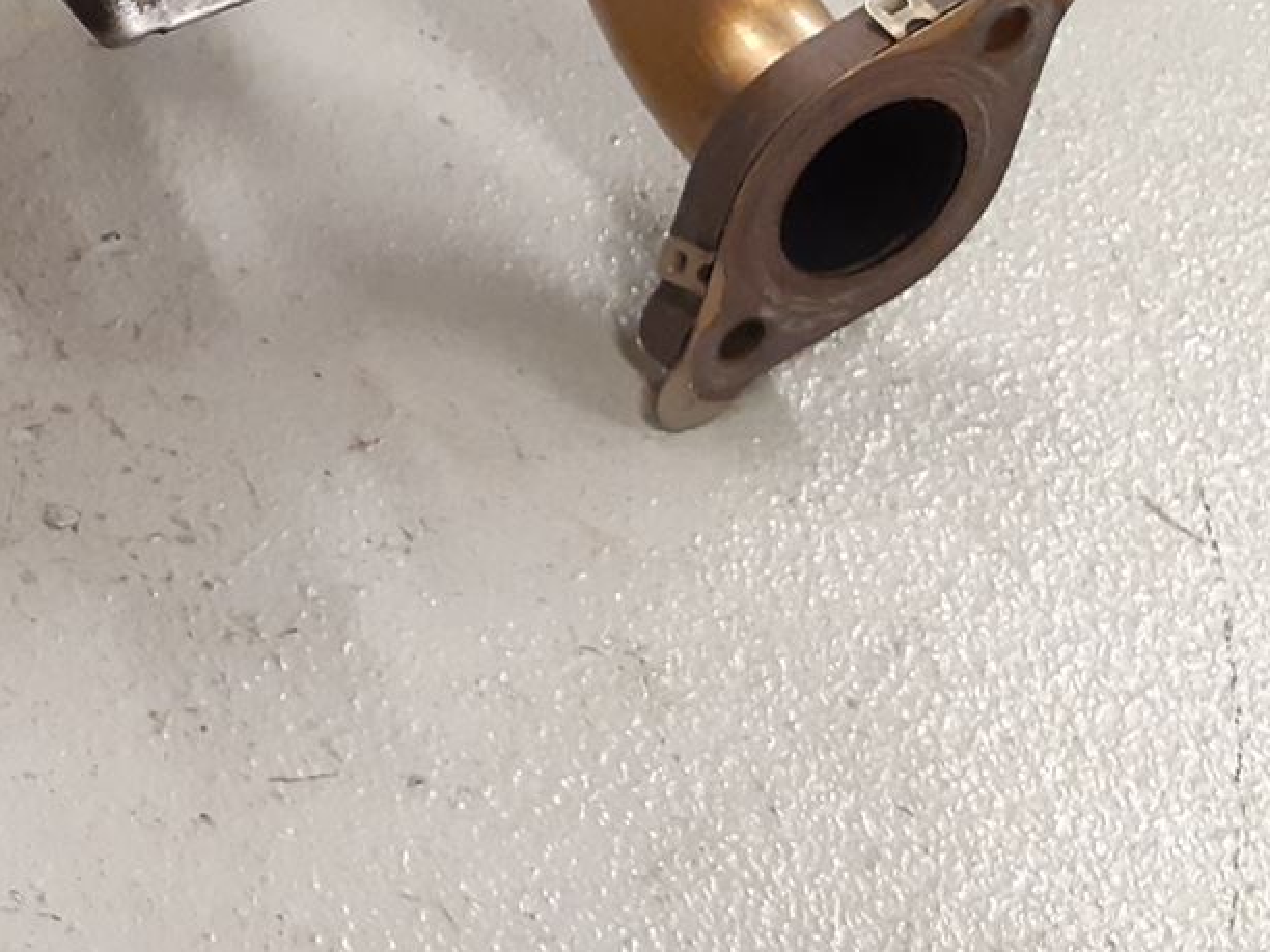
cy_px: 228
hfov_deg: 19.1
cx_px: -749
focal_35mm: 87
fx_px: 3192
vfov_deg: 16.9
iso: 160
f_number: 1.7
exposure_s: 1/50
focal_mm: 3.93
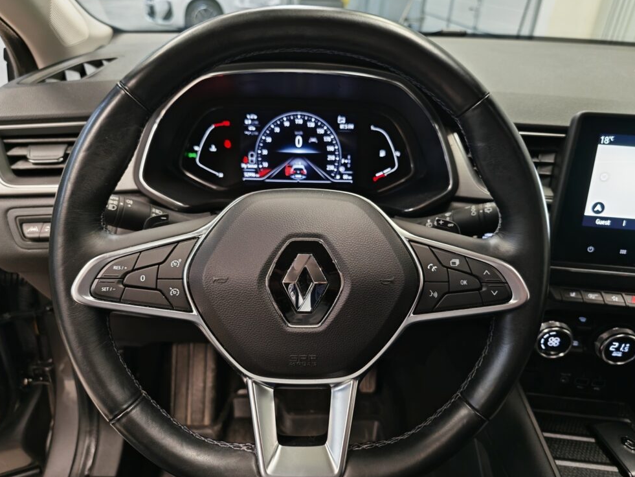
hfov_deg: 71.6
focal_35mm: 24
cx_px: 317
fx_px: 440
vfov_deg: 56.8
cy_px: 242
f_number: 1.6
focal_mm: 5.4
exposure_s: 1/50
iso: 125
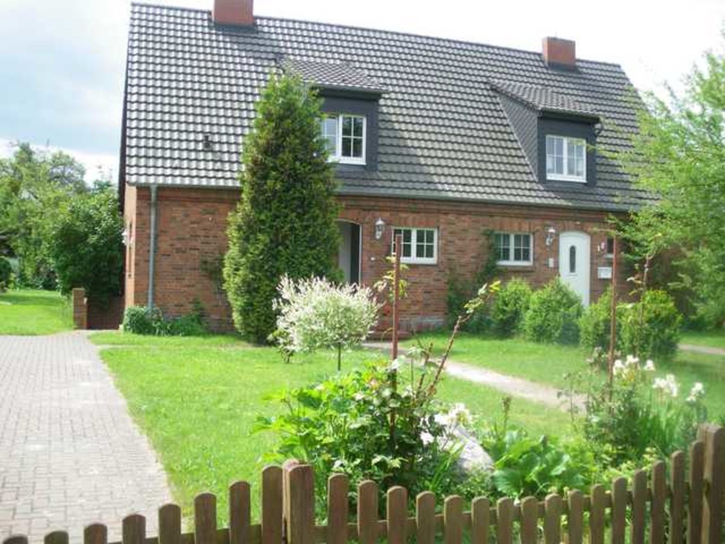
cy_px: 272
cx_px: 362
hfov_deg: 51.4
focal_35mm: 36
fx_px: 754
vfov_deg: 39.7
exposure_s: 1/320
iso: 64
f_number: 3.5
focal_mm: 6.3
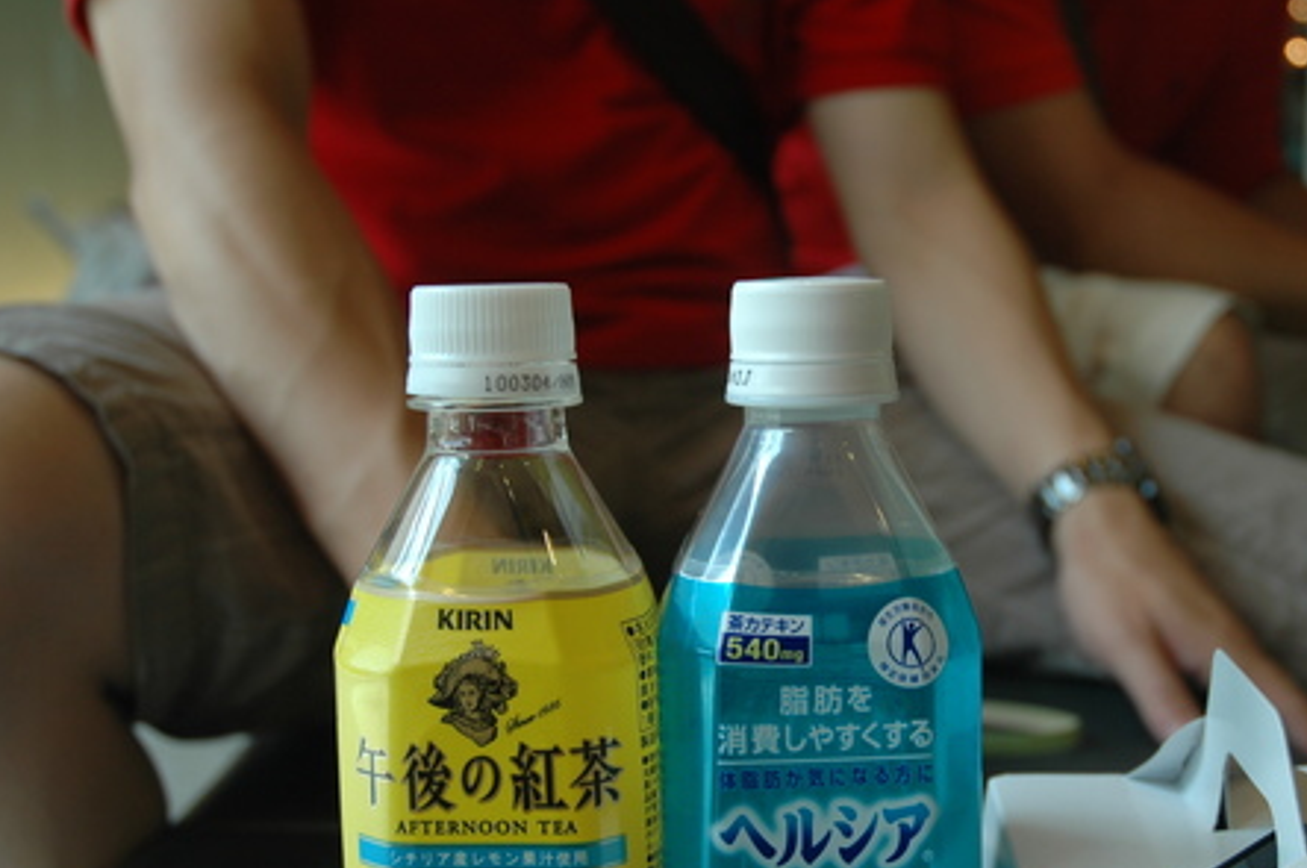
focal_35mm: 51
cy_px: 511
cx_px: 818
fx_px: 1838
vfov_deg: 26.5
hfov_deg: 38.9
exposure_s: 1/80
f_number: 4.5
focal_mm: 25
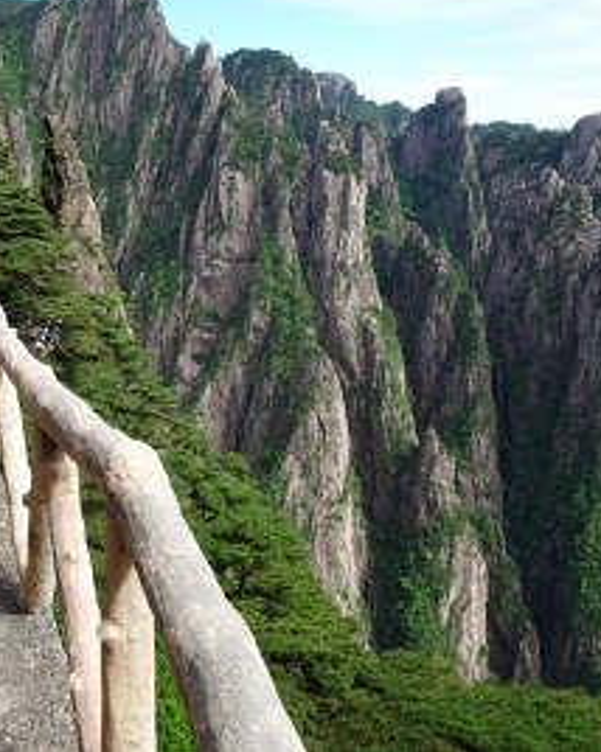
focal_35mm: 35
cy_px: 334
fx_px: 779
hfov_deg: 42.0
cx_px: 242
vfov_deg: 51.5
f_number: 3.5
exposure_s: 1/320
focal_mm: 4.1
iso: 80
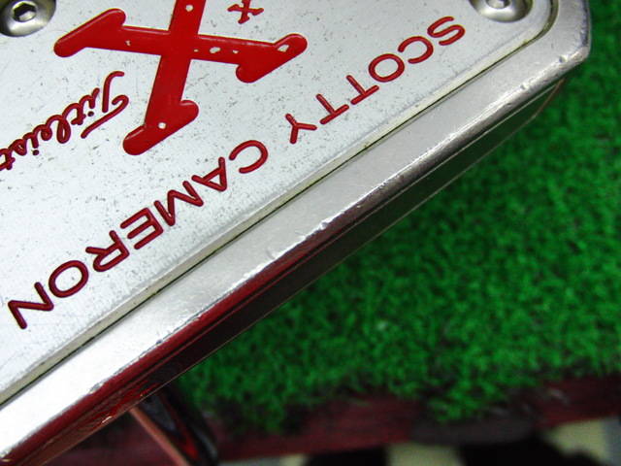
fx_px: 664
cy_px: 233
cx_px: 310
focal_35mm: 37
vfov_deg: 38.7
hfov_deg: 50.1
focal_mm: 6.42
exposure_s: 1/80
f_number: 3.6
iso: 320
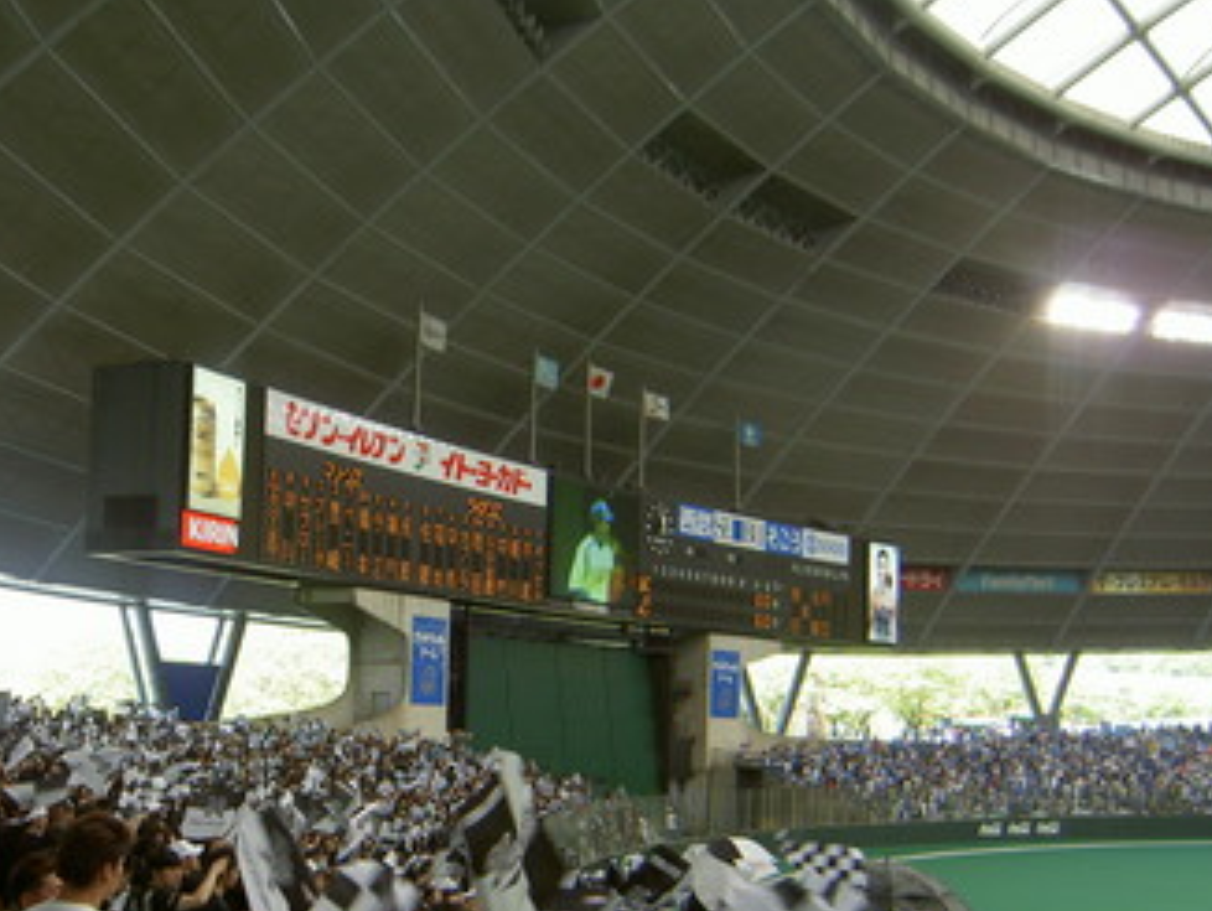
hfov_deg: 40.1
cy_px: 614
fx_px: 1647
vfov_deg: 30.7
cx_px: 439
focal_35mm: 47
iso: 50
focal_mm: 5.6
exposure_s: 1/100
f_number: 2.8
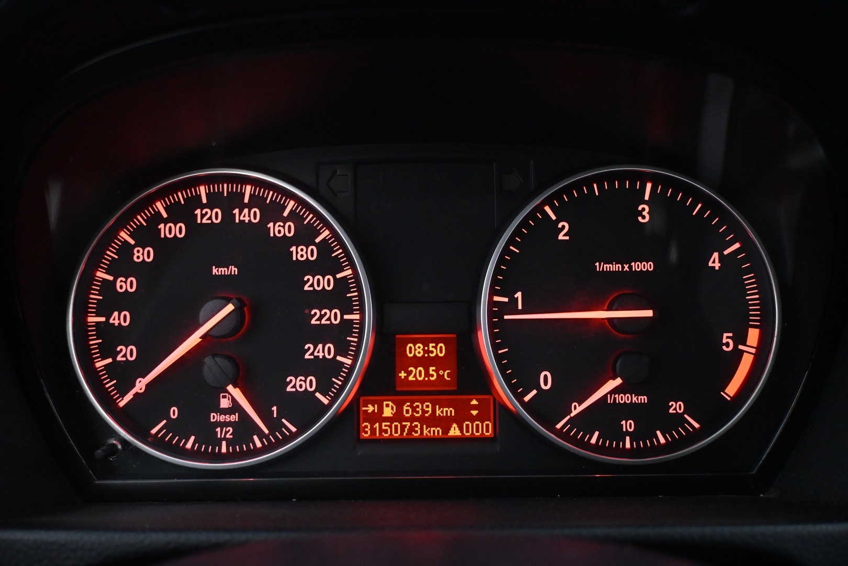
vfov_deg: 44.6
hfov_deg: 63.2
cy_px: 283
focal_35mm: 29
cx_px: 424
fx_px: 689
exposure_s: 1/30
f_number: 4
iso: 4000
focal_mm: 19.5
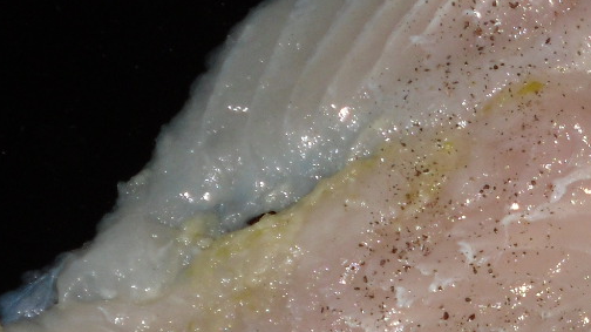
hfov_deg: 12.9
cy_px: 710
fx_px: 2428
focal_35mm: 155
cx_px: 983
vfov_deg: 7.4
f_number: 3
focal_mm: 6.3
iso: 80
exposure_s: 1/45
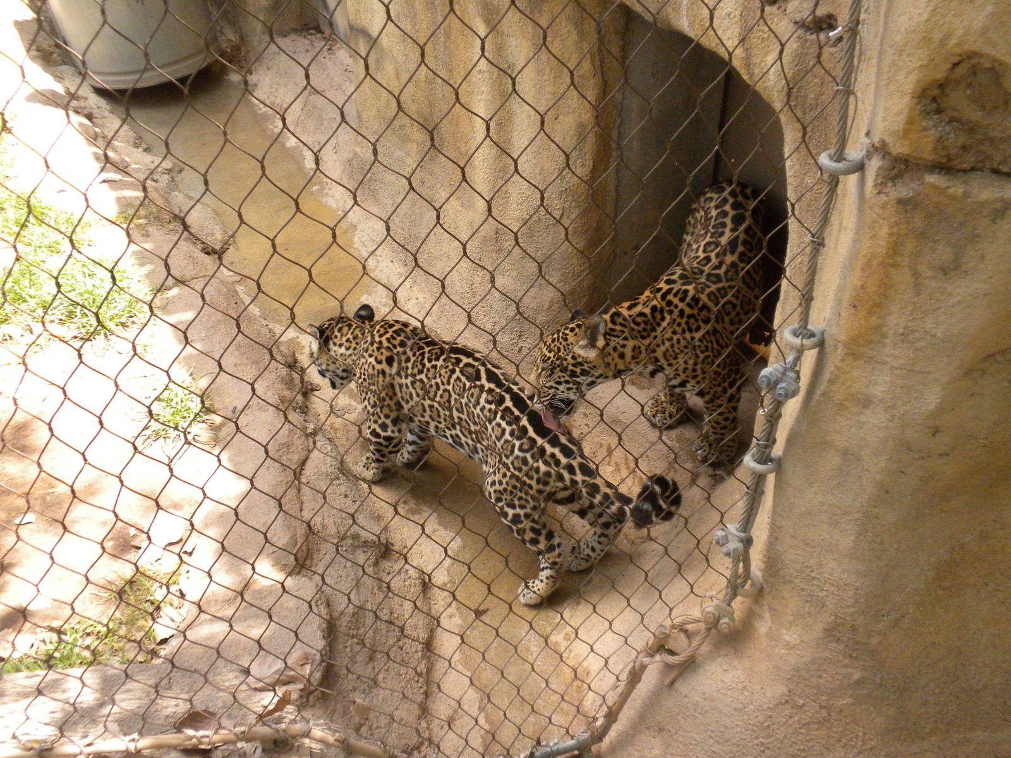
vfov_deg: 38.7
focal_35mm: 37
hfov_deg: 50.1
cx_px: 506
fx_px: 1081
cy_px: 379
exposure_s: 1/487
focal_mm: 6.6
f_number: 3.5
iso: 386
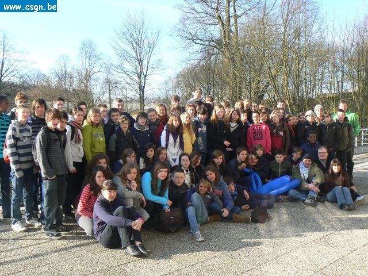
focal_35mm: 36
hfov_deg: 51.4
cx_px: 184
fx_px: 383
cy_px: 138
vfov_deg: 39.7
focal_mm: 6
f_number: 5.6
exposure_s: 1/125
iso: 80
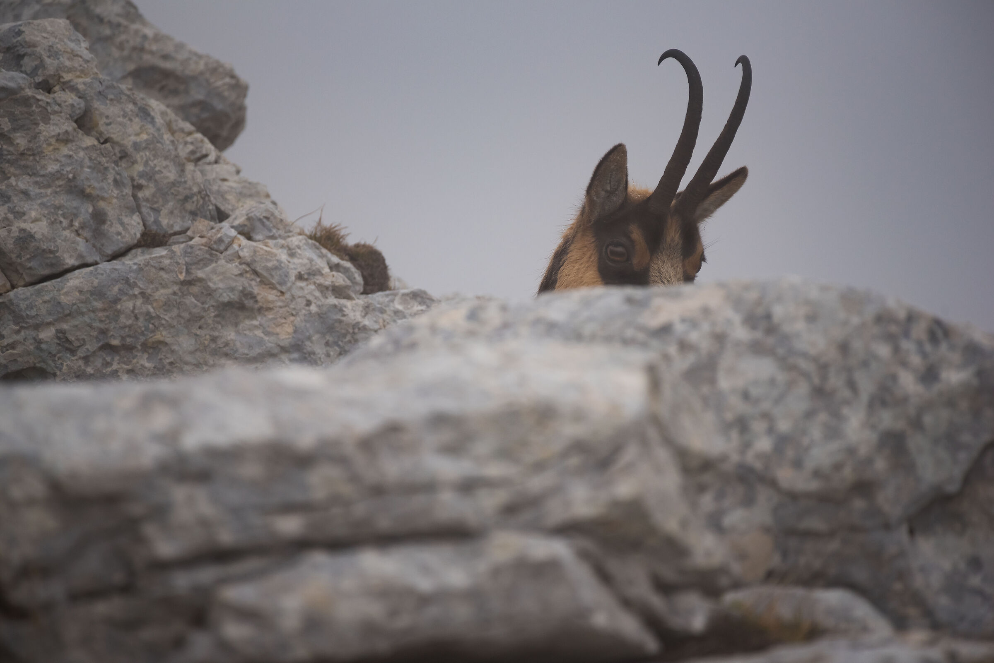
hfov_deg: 4.1
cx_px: 497
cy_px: 332
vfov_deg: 2.8
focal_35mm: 500
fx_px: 13810
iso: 560
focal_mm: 500
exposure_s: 1/1250
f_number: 5.6
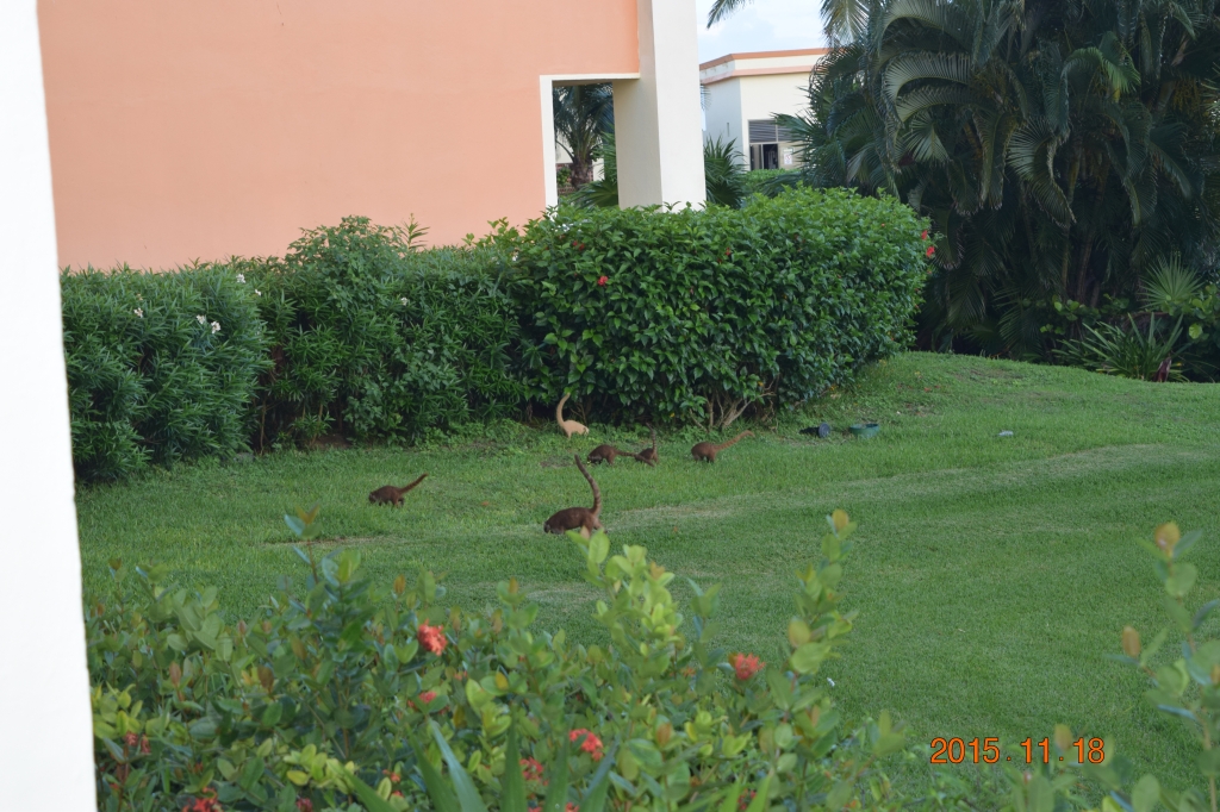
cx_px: 610
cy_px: 406
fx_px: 2795
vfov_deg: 16.5
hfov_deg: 24.6
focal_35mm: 82
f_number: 5.6
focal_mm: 55
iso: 400
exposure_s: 1/60
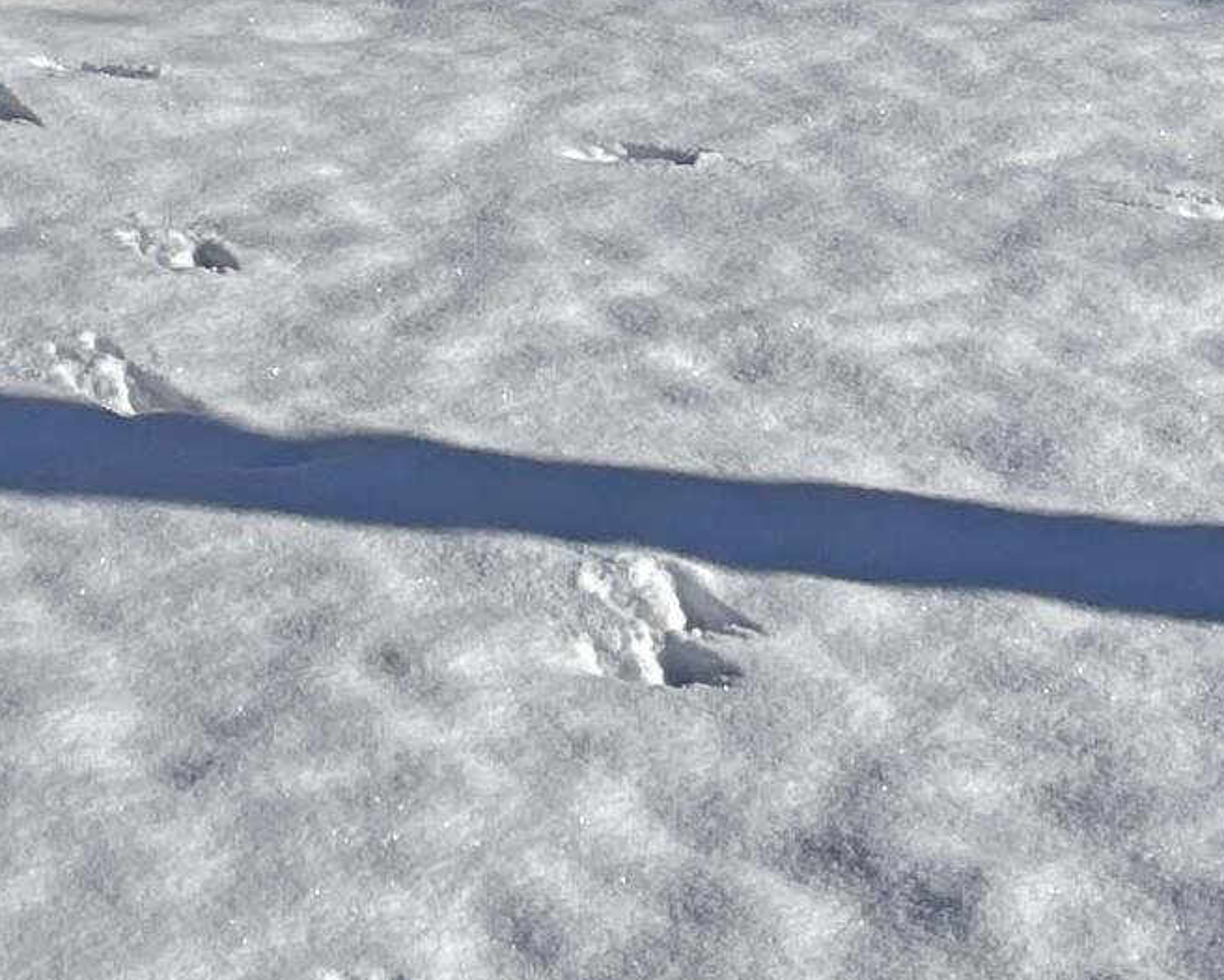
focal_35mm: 116
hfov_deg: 16.1
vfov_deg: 12.3
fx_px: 4203
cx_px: -132
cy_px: -700
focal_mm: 4.2
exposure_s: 1/7299
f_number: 1.6
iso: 32
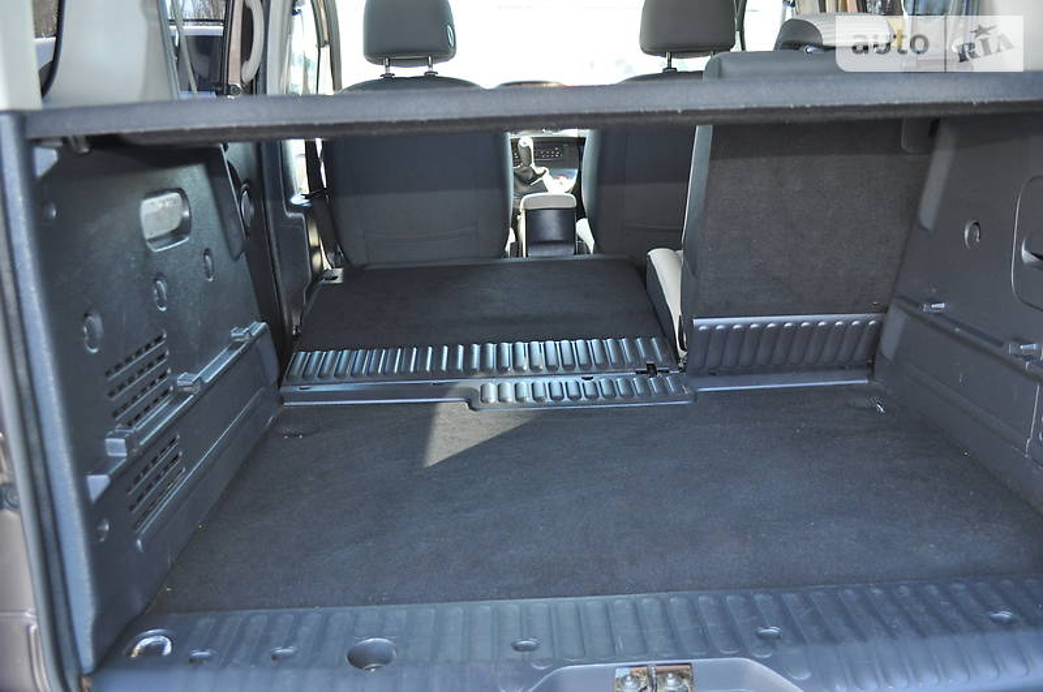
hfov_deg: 62.0
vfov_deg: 43.5
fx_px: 868
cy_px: 346
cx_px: 522
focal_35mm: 30
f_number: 3.8
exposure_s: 1/125
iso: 800
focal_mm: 20
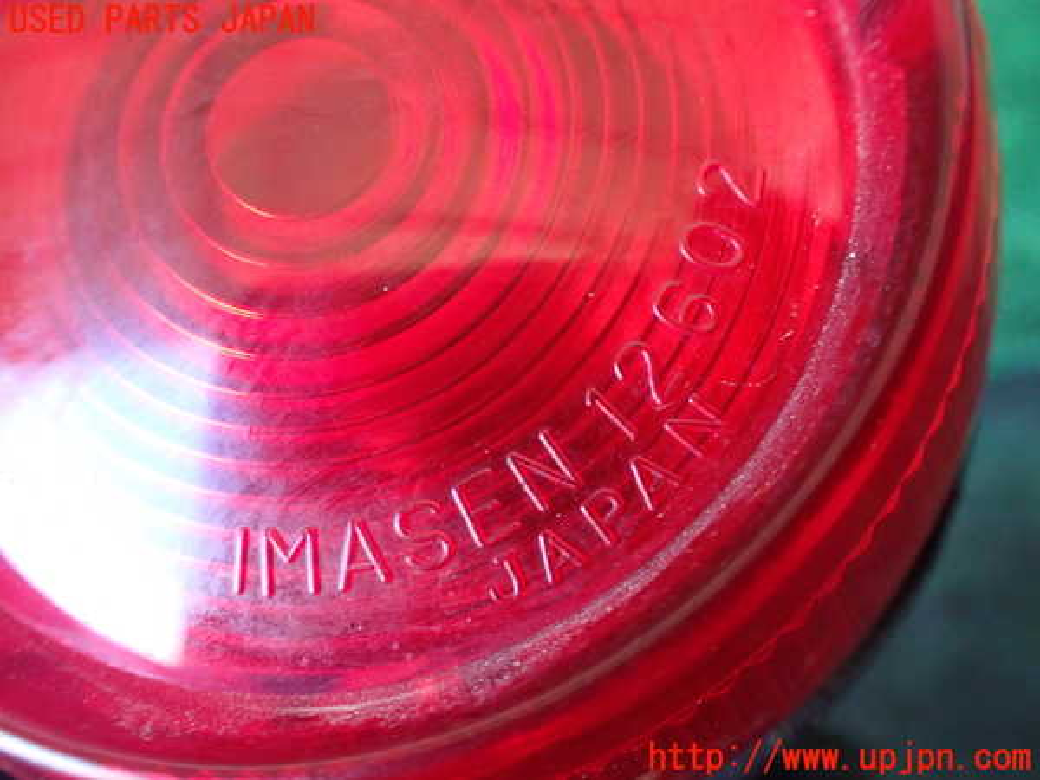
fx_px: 901
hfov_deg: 60.0
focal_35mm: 30
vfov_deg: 46.8
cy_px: 390
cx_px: 520
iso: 800
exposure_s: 1/80
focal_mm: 5.4
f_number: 2.3
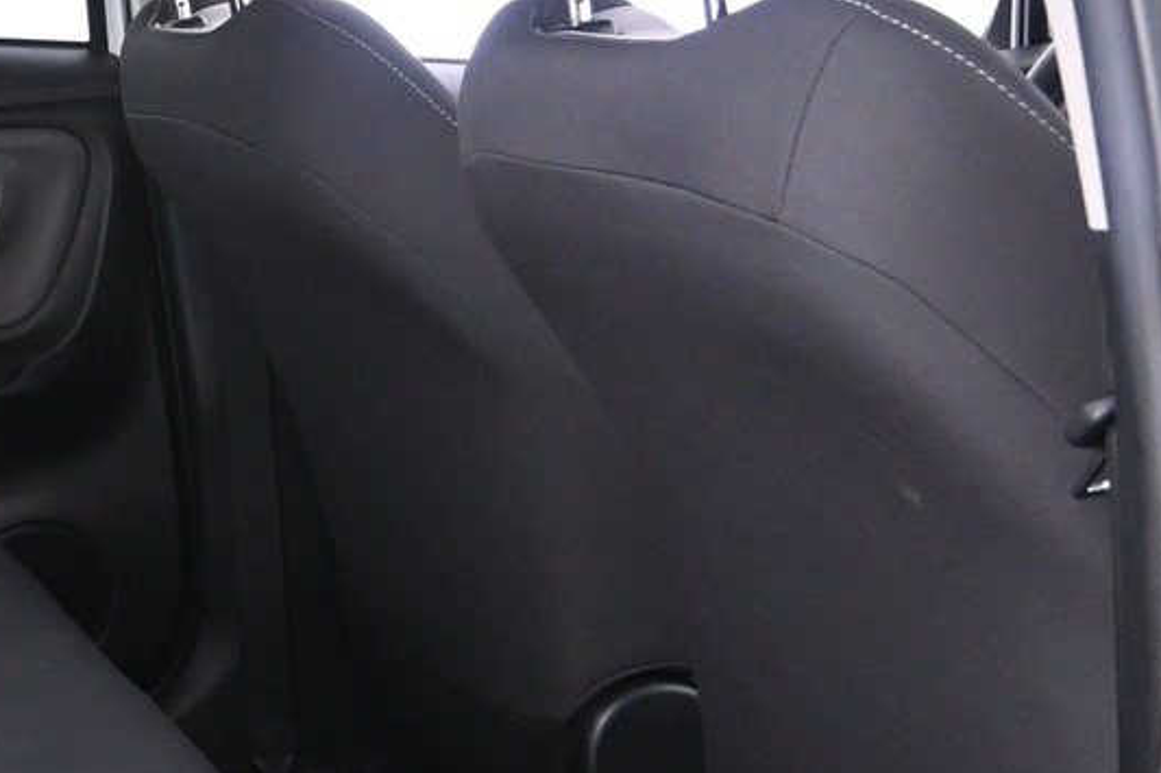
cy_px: 477
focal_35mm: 73
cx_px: -113
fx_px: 2353
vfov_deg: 18.6
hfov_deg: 25.7
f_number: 3.5
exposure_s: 1/20
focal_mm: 16
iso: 2500
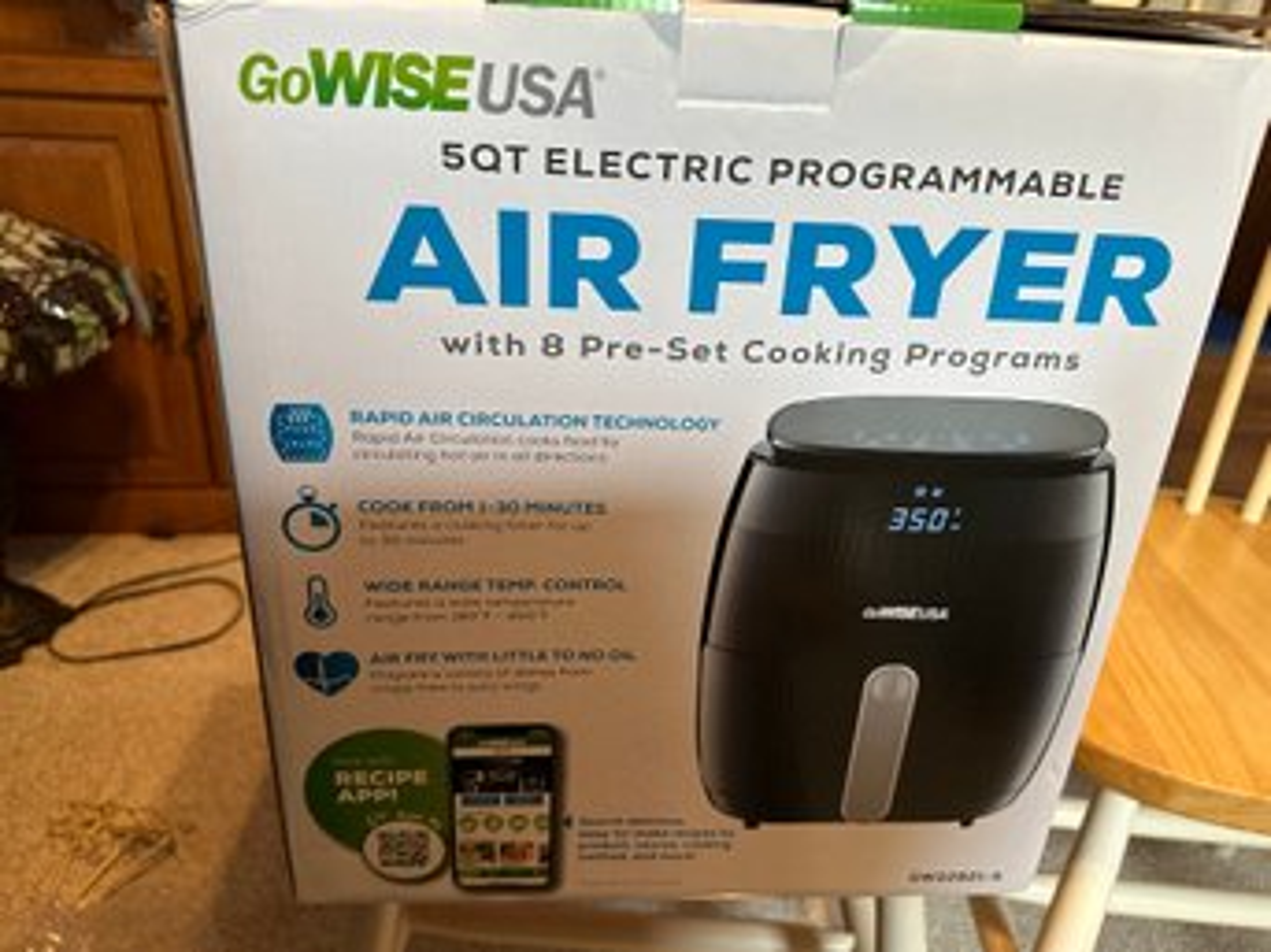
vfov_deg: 56.8
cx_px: 636
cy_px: 476
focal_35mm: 24
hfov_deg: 71.6
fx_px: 881
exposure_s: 1/60
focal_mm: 6.86
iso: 320
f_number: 1.78
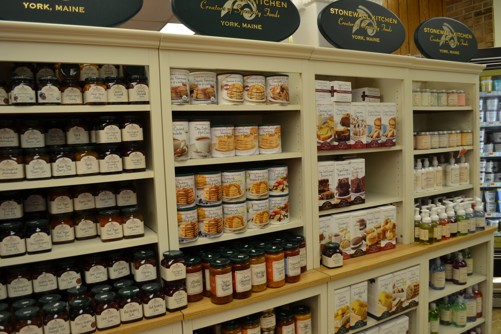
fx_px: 376
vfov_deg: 47.9
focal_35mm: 27
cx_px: 250
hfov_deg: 67.4
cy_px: 167
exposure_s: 1/60
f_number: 4.5
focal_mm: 18
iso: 400
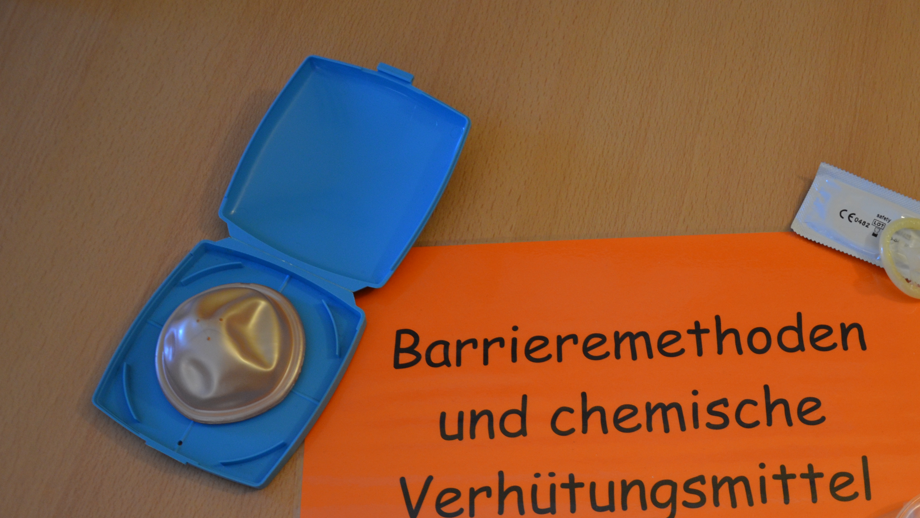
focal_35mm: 47
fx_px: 1147
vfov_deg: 25.0
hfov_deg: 43.1
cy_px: 415
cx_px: 613
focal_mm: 22
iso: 500
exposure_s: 1/60
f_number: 4
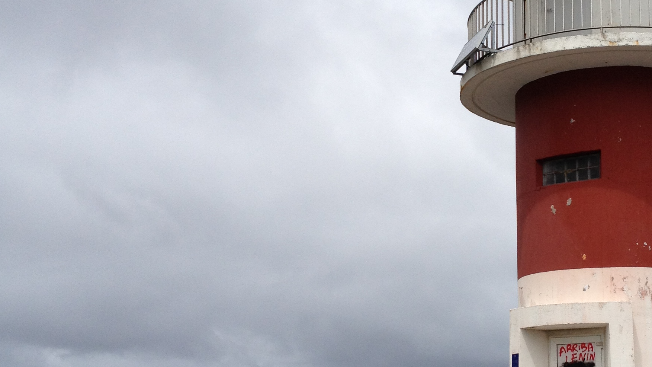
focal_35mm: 71
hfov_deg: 29.5
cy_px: 170
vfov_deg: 17.0
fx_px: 1227
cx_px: 444
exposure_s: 1/3067
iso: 64
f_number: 2.4
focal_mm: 4.28
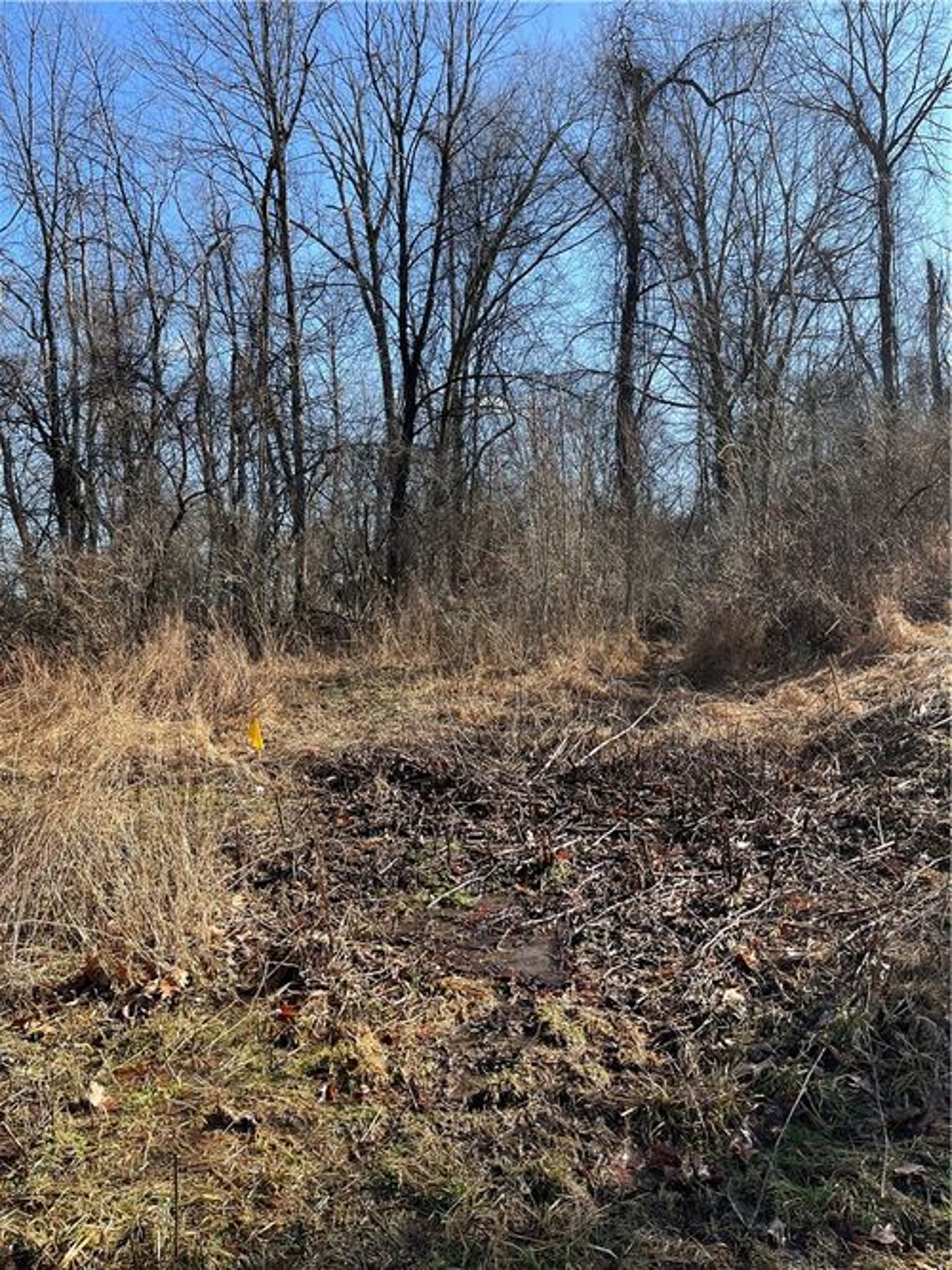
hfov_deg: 53.0
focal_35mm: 26
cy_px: 635
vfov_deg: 67.3
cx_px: 476
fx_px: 954
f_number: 1.6
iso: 50
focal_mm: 5.1
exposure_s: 1/1117
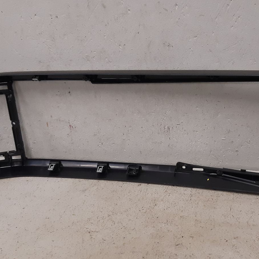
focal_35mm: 52
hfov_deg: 32.6
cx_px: 164
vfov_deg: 32.8
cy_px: 136
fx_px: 440
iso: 160
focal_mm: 3.93
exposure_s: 1/50
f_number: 1.7
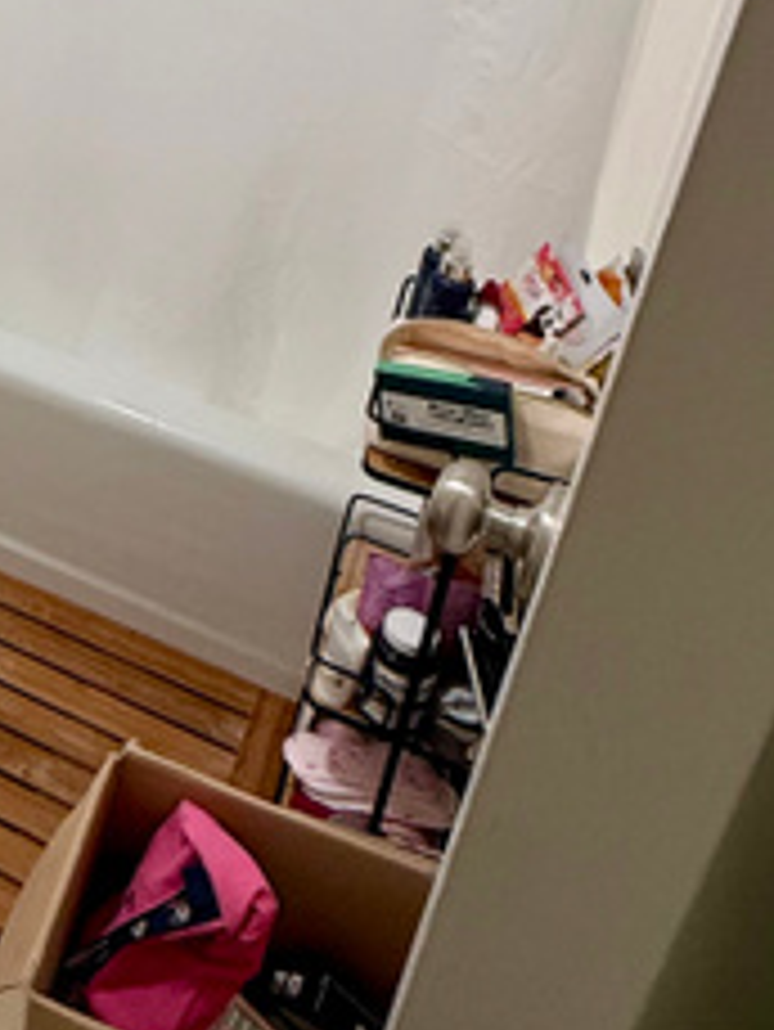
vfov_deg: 36.5
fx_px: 1400
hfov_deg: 26.3
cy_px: 9
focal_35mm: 47
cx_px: -230
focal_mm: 2.22
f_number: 2.2
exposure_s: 1/120
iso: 125
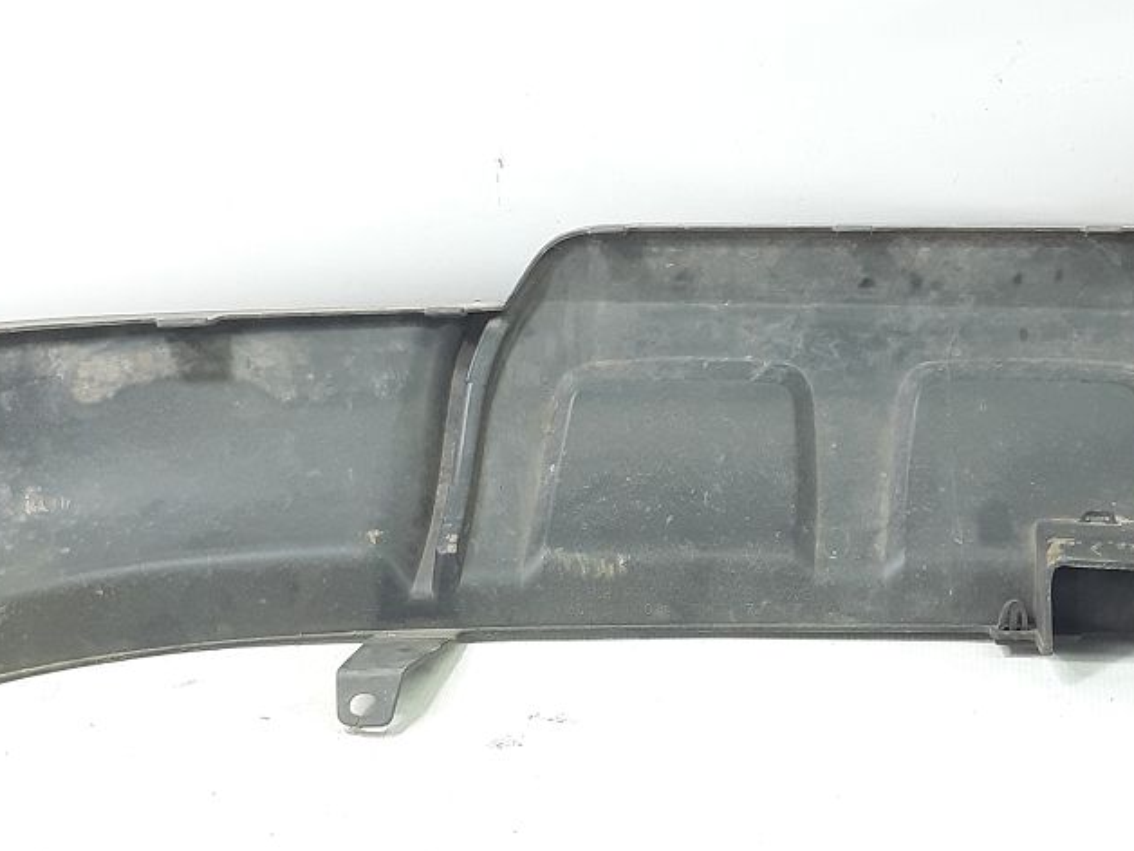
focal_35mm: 73
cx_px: 615
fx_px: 2391
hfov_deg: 26.7
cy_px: 510
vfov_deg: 20.1
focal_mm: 3.93
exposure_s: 1/50
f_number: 1.7
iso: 64
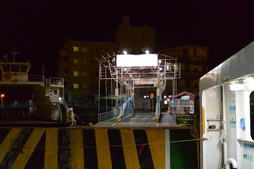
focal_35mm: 49
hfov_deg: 40.3
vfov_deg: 27.5
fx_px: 346
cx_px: 127
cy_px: 84
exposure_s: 1/60
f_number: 1.8
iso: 1400
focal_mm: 18.5
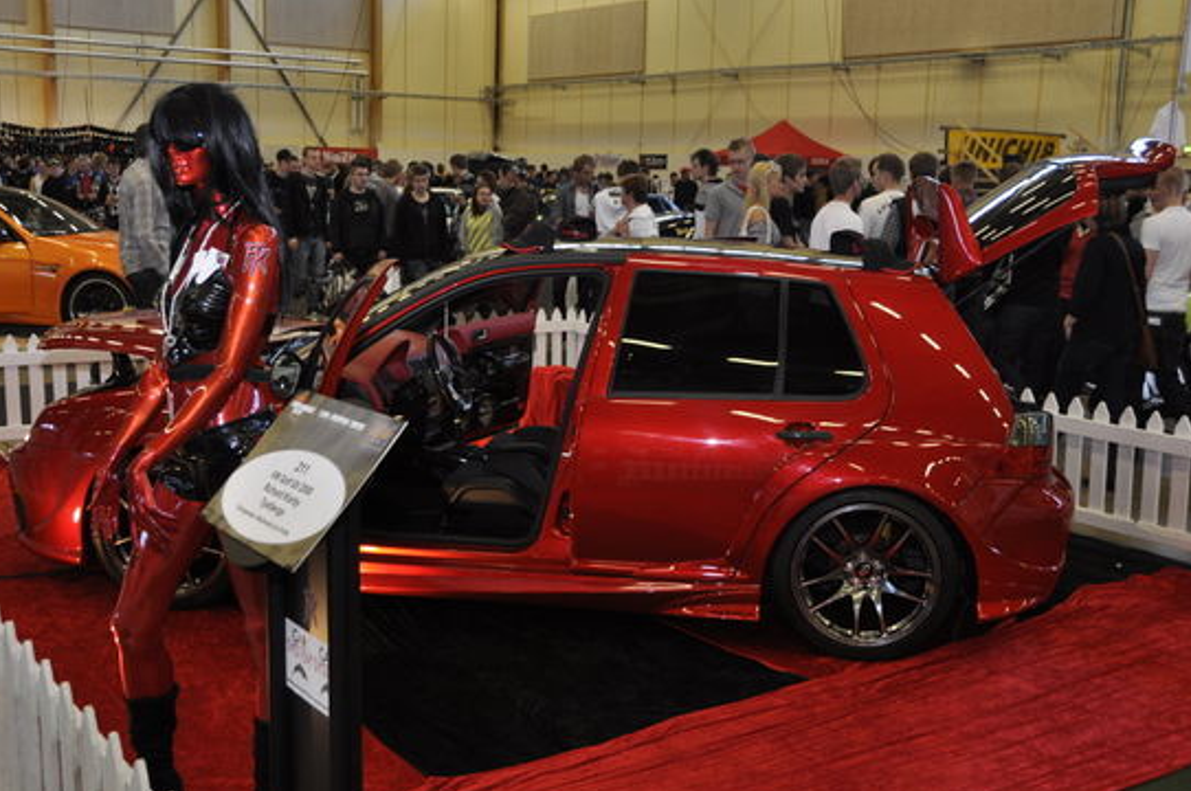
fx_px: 1289
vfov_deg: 34.1
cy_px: 410
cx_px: 563
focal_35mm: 39
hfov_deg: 49.6
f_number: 5
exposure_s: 1/60
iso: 400
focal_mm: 22
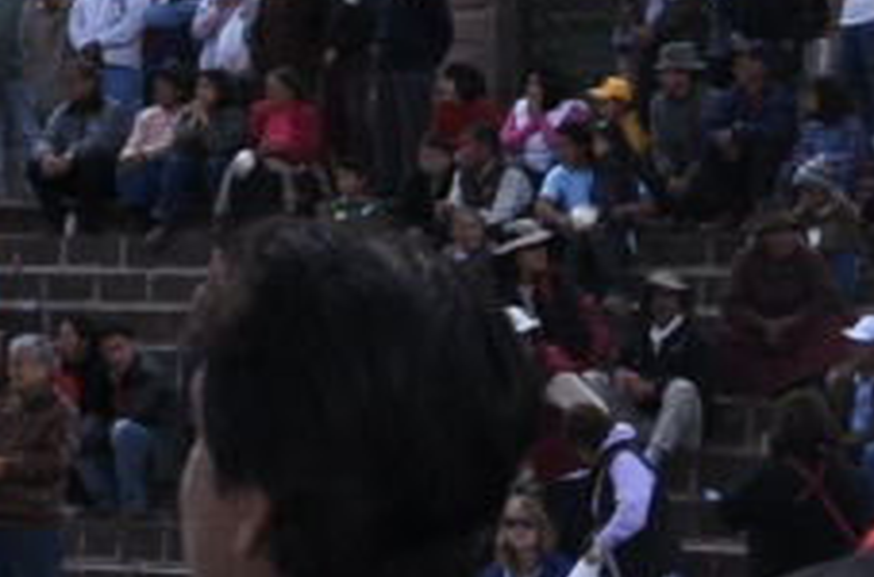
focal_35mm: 184
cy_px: -1037
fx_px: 4455
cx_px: -454
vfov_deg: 6.8
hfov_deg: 10.8
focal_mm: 18
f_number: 6.3
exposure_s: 1/160
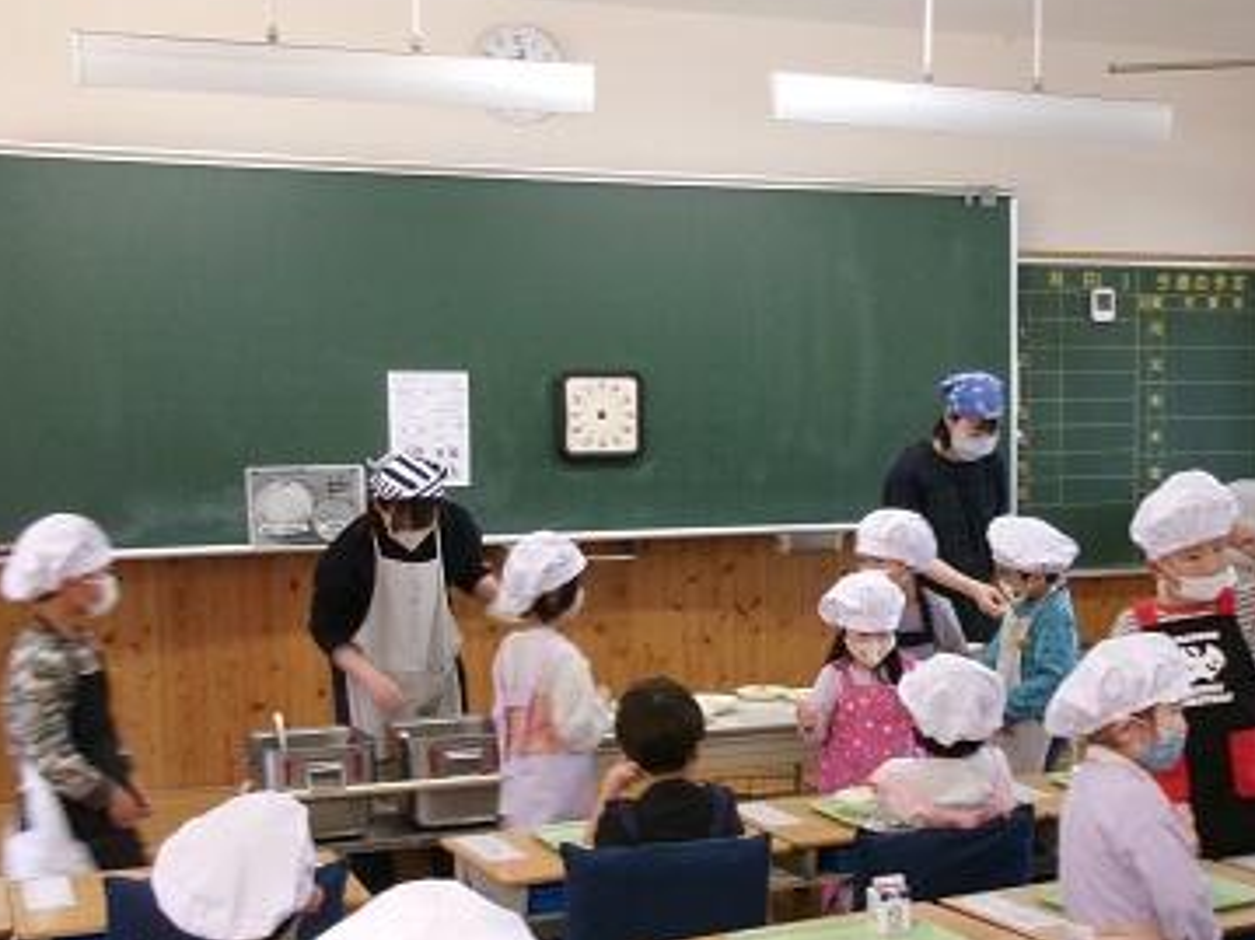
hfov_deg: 35.3
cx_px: 801
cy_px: 683
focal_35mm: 54
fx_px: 1957
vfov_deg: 26.7
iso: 170
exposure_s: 1/34
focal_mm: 5.1
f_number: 3.9
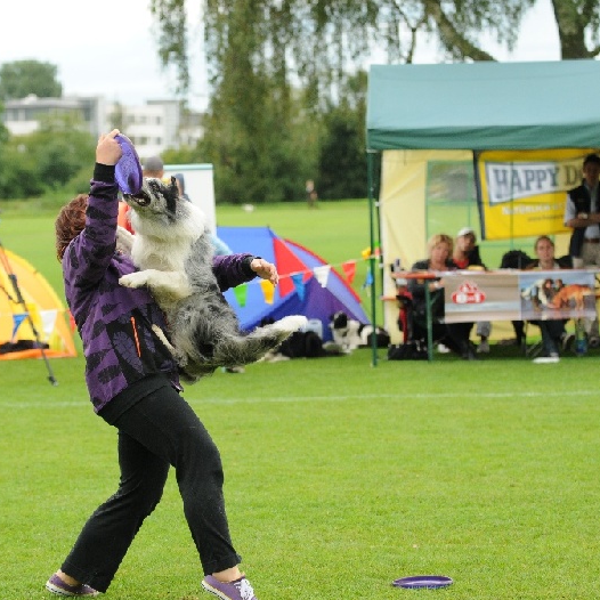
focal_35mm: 151
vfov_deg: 11.6
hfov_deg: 11.6
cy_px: 298
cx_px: 179
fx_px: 2961
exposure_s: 1/1000
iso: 500
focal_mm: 78
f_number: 2.8
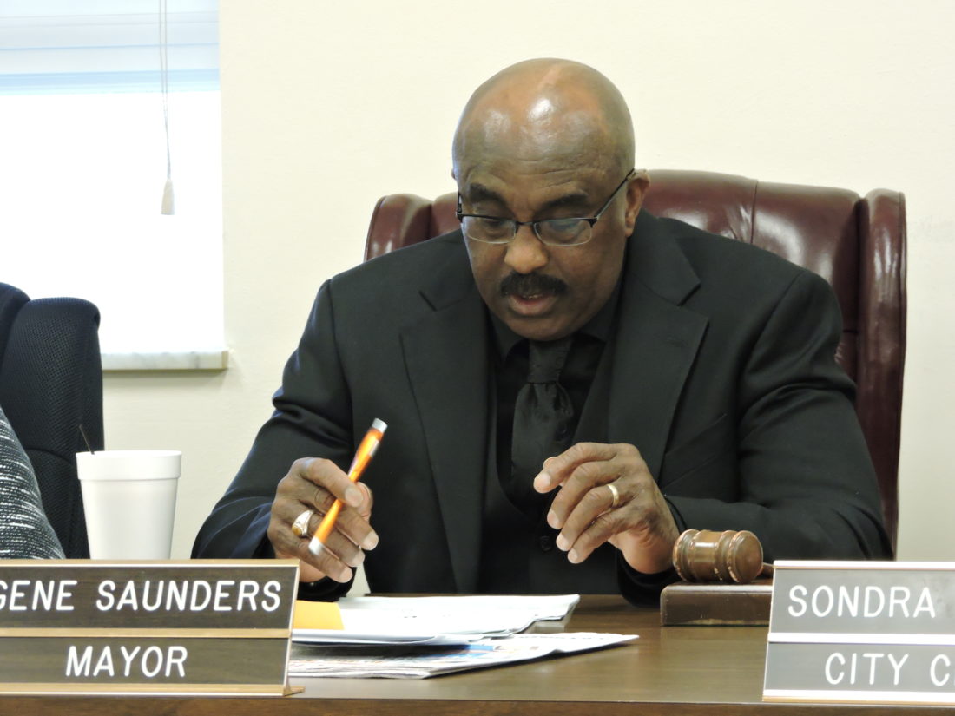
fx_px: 4690
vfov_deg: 8.7
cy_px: 358
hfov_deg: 11.6
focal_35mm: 170
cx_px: 478
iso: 800
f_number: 4.5
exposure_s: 1/25
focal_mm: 30.3
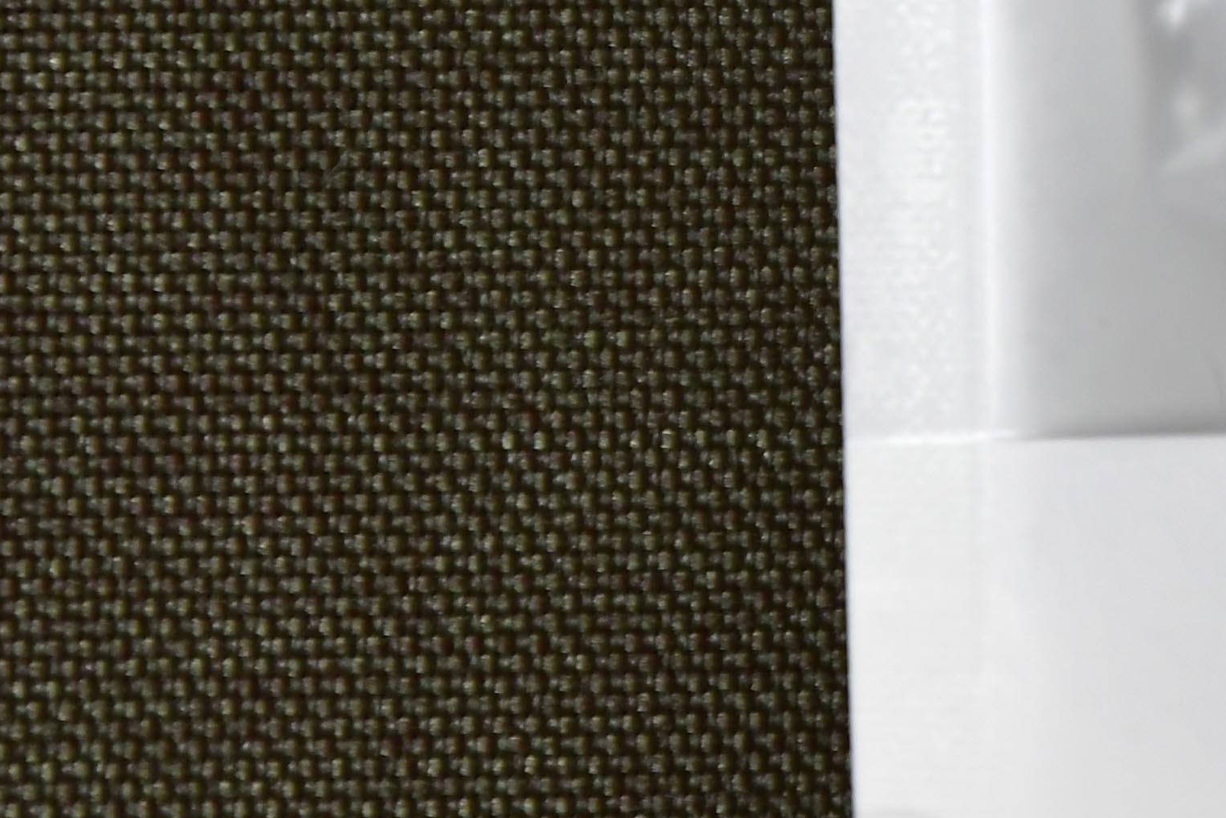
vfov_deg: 3.7
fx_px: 12738
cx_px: 1868
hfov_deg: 5.5
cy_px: -488
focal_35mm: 374
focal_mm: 70
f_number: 2.8
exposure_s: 1/125
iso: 400
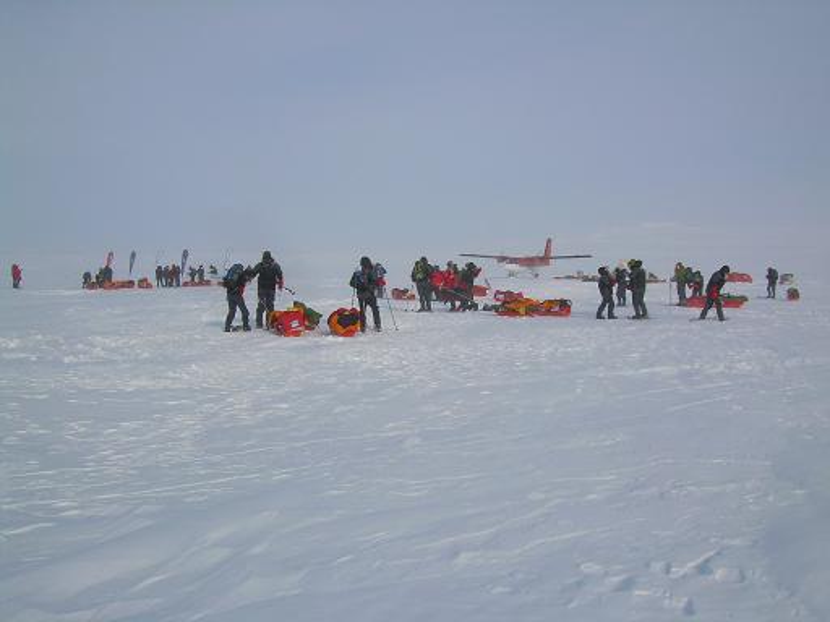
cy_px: 311
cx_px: 415
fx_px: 911
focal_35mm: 38
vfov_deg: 37.7
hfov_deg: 49.0
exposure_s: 1/917
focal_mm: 6.3
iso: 50
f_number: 4.6
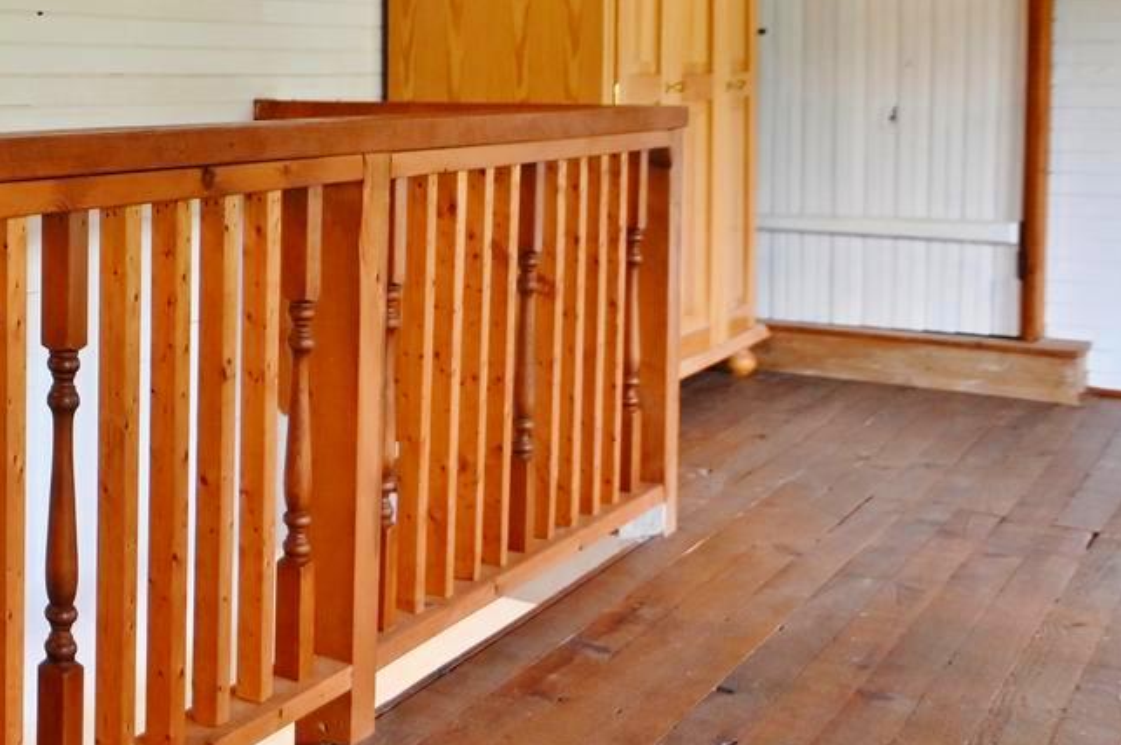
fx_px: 1586
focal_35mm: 51
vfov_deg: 25.8
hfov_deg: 31.2
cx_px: -295
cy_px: 122
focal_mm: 16
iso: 450
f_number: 2.8
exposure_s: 1/125
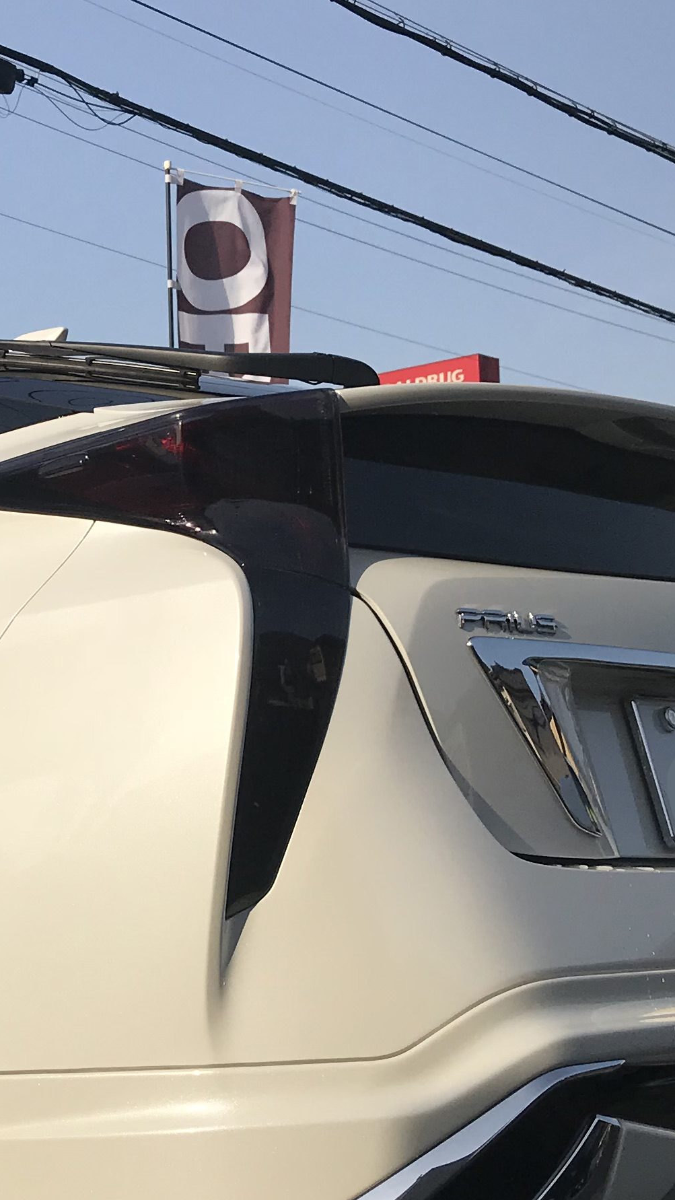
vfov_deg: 30.6
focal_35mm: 69
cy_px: 629
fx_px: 2195
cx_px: -131
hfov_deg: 16.7
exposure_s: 1/3096
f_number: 1.8
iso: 20
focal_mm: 3.99
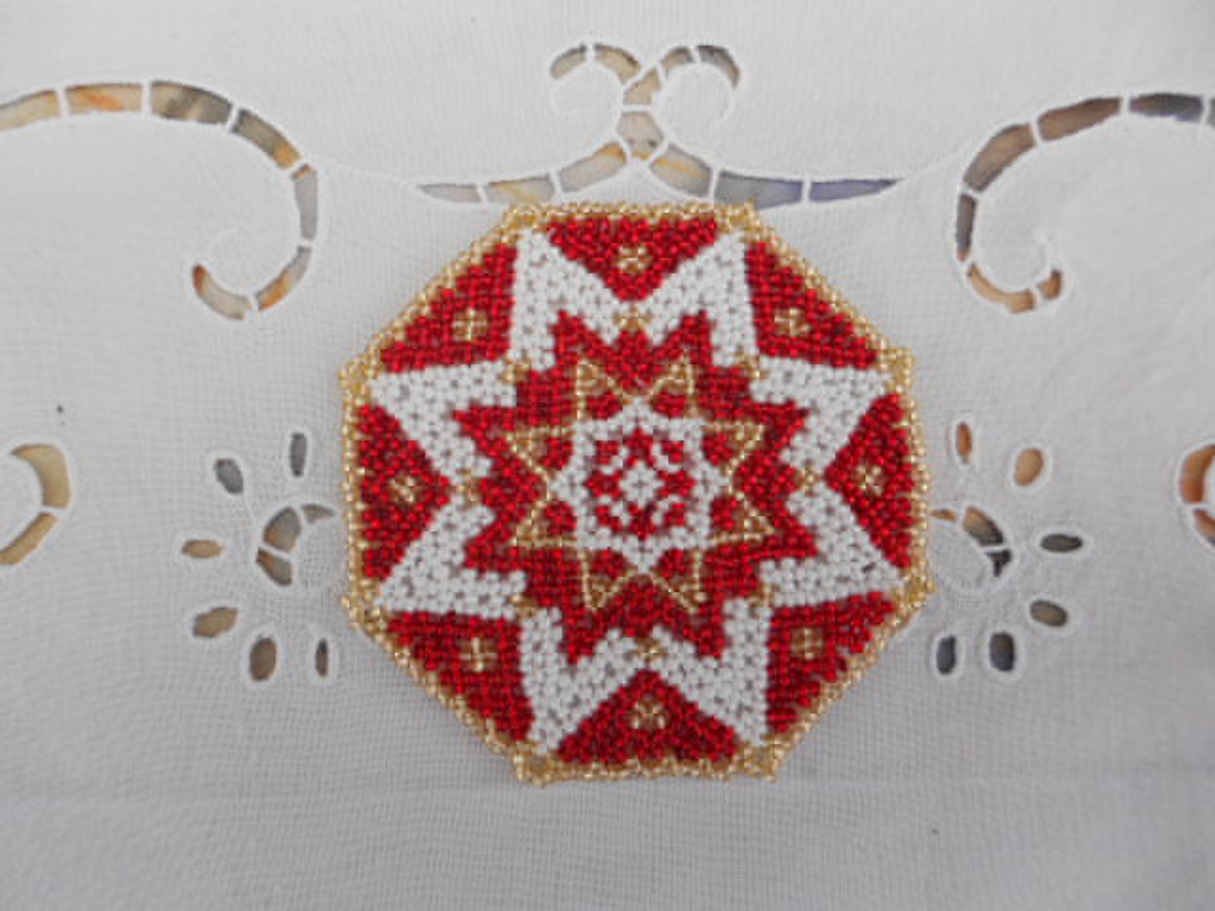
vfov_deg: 53.1
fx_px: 913
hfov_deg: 67.3
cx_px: 608
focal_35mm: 26
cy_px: 456
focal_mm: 4.6
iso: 125
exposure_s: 1/30
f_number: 3.2
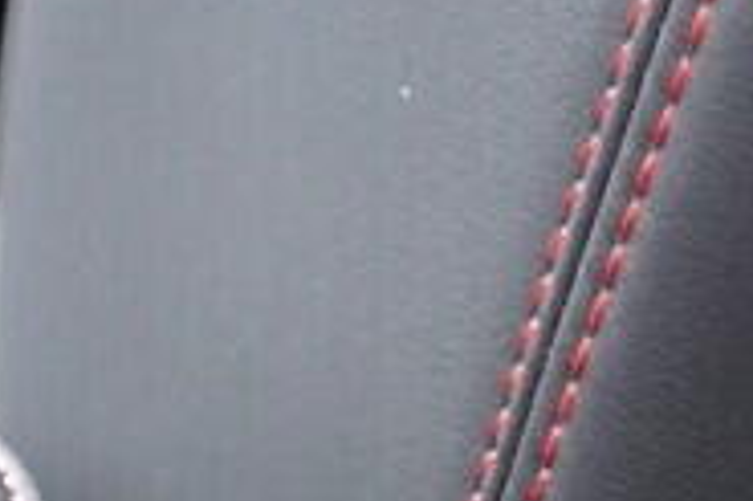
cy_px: 1641
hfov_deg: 7.0
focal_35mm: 280
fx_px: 5851
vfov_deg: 4.6
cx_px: -936
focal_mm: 24
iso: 1600
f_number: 2.8
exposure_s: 1/40
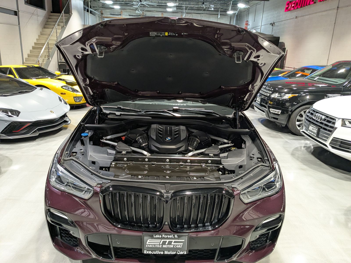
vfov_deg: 51.4
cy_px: 132
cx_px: 176
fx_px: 274
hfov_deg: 65.3
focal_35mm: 27
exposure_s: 1/120
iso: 391
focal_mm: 4.38
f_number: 1.73
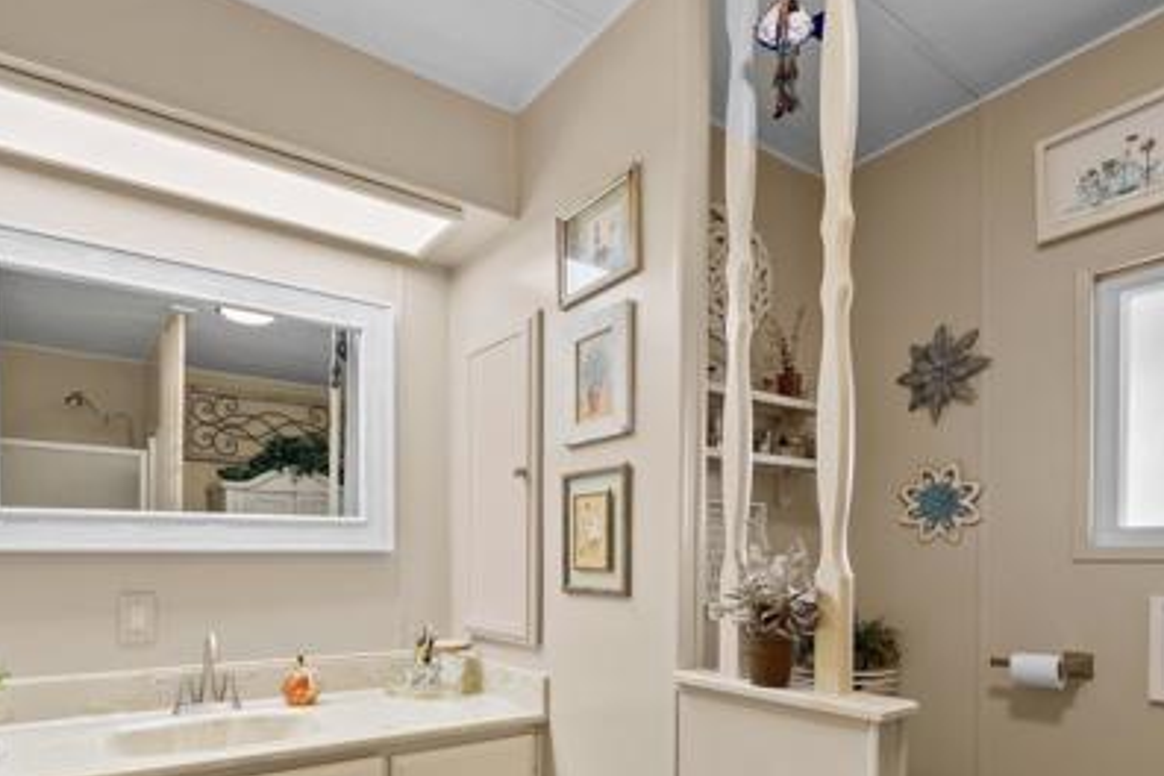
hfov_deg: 81.2
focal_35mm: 21
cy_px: 566
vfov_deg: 57.0
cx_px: 556
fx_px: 679
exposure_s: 1/5
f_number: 8
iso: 250
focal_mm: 13
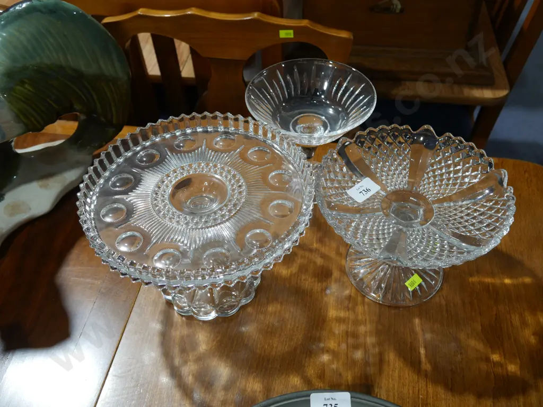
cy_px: 204
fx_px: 565
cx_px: 272
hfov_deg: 51.3
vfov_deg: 39.7
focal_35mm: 36
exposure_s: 1/60
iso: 320
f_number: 4
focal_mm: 18
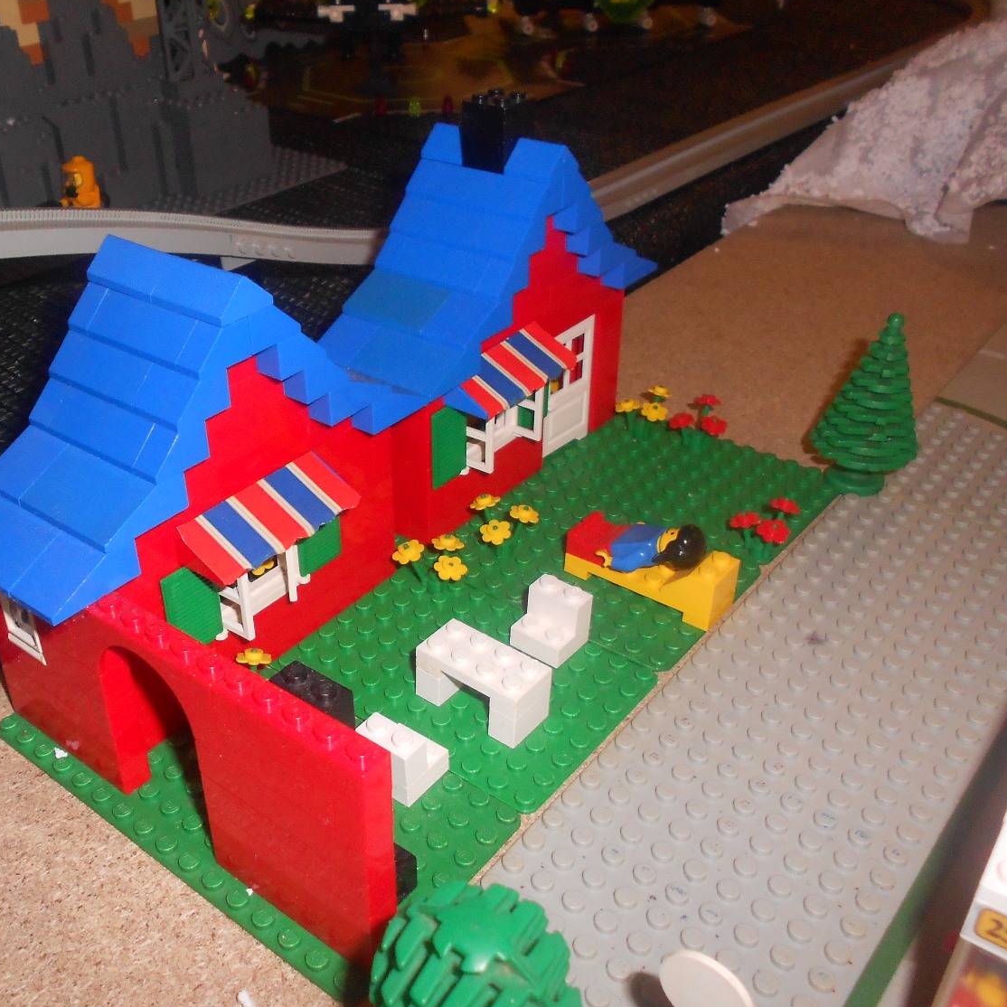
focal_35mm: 33
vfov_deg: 49.7
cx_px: 383
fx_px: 1086
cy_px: 503
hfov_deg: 49.3
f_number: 8
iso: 200
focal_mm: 4.6
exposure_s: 1/25
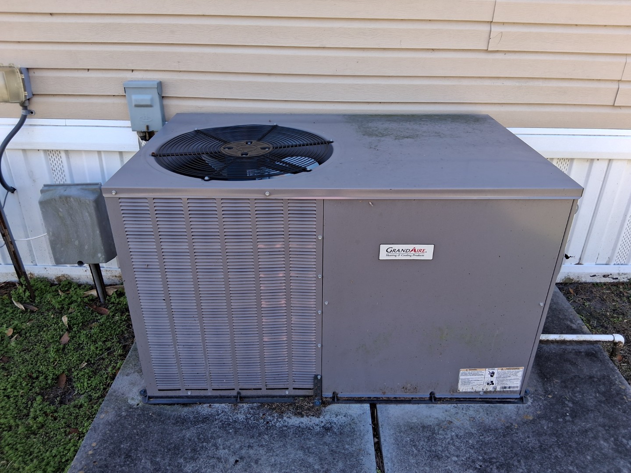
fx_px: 474
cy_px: 236
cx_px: 316
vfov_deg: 53.1
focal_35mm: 26
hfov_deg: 67.3
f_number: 1.8
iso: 32
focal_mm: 3.98
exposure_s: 1/100
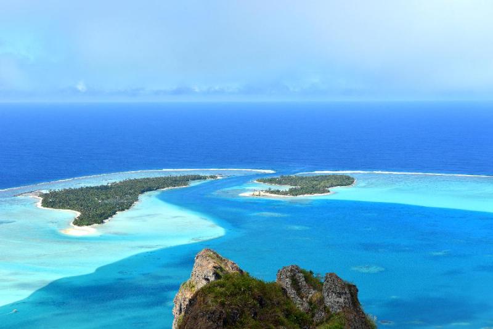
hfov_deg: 28.8
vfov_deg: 19.5
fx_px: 959
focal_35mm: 70
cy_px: 164
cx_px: 246
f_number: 11
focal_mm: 70
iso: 200
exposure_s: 1/500
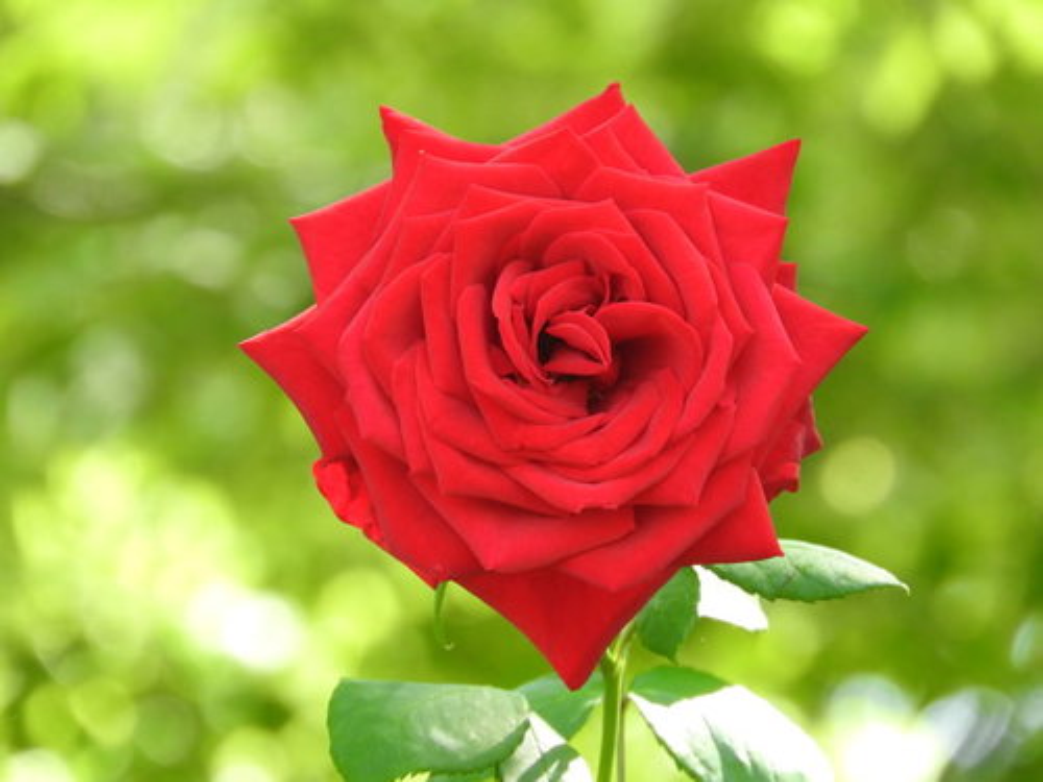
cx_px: 522
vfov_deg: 2.5
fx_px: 18078
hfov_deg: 3.3
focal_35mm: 600
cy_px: 391
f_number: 5.6
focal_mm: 107.5
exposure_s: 1/125
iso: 400
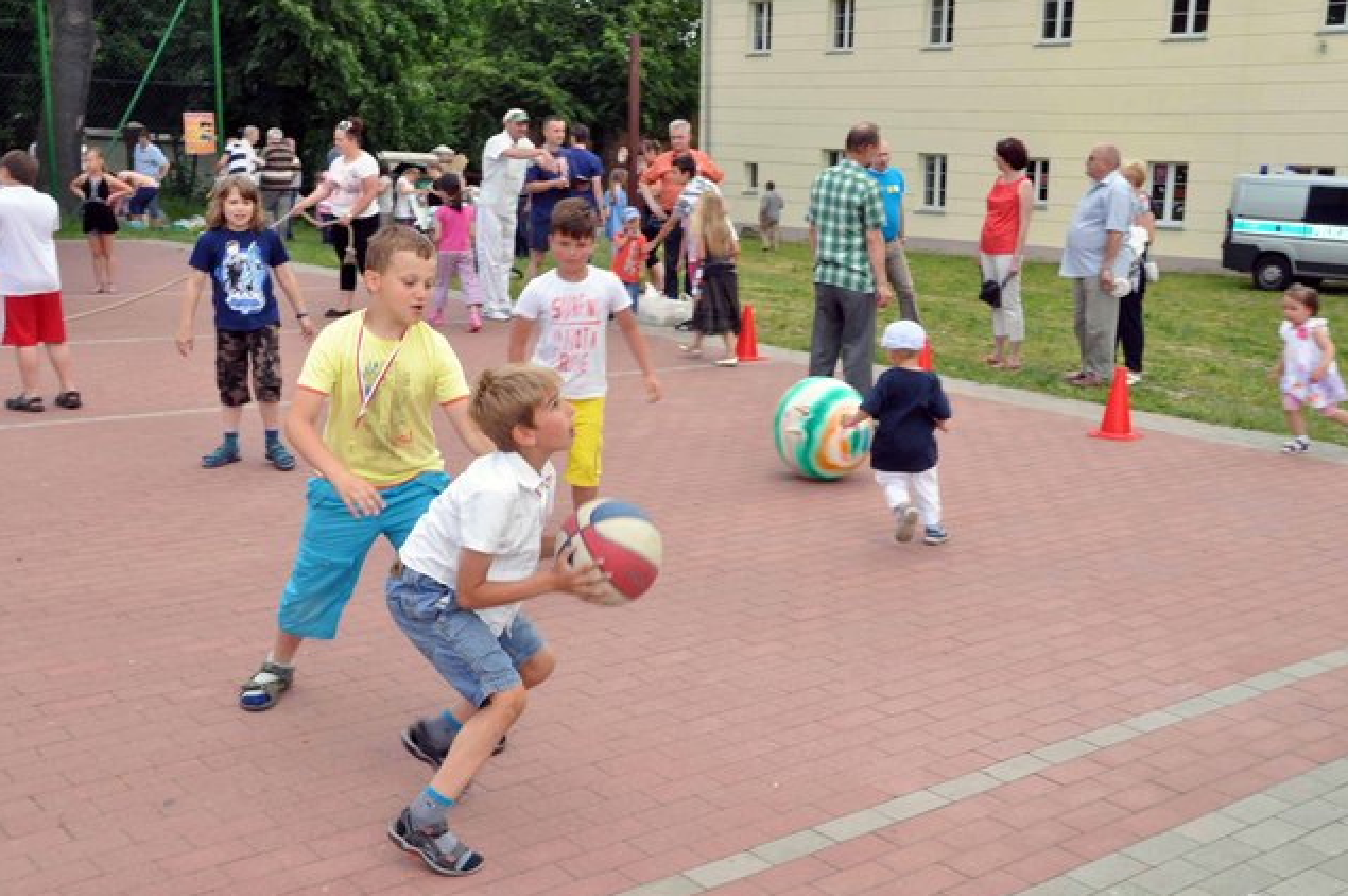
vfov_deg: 30.1
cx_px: 684
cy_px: 452
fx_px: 1665
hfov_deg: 44.1
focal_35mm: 45
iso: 500
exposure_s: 1/125
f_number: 18
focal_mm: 29
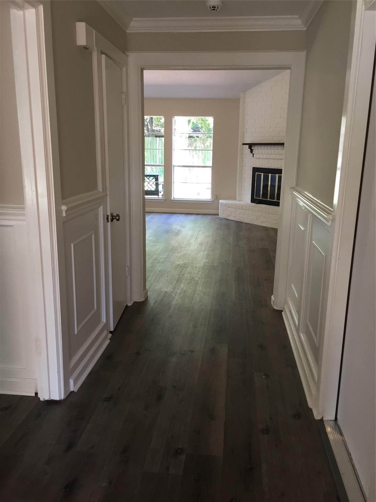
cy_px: 251
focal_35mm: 29
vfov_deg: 61.7
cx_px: 188
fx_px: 420
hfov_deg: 48.2
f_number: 2.2
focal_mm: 4.15
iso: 80
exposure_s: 1/30
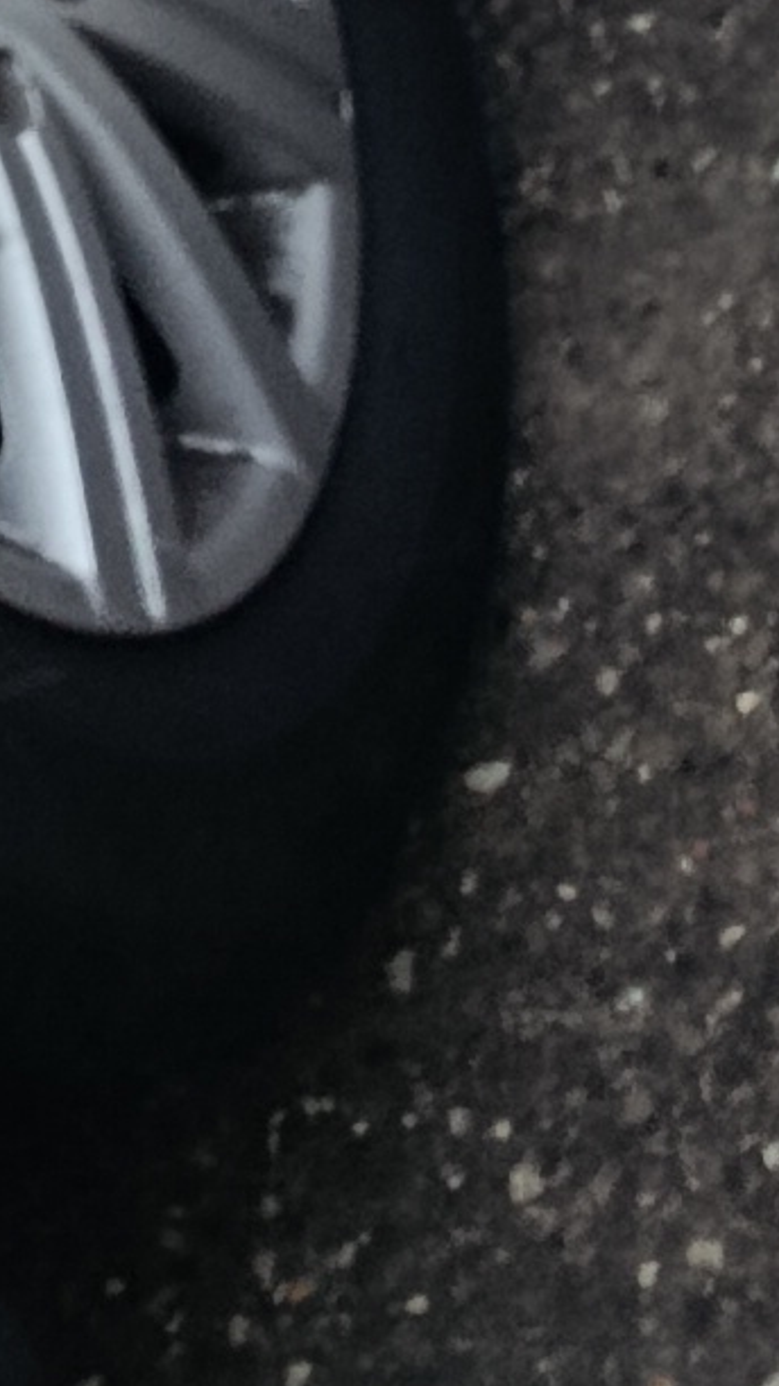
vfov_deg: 11.8
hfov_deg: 6.2
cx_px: -1957
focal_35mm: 171
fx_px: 6283
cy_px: -981
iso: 1058
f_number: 1.7
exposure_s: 1/100
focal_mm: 5.24
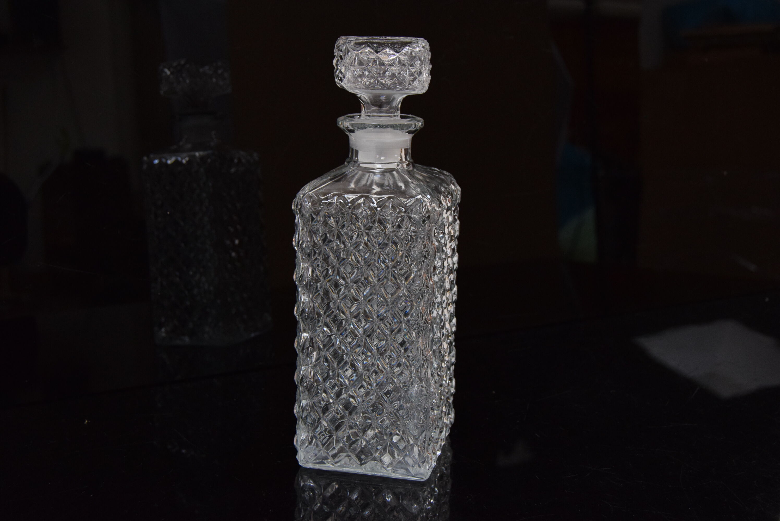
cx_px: 390
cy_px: 260
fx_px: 1008
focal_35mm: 46
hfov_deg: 42.3
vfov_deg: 29.0
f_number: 5.6
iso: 1600
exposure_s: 1/125
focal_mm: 31
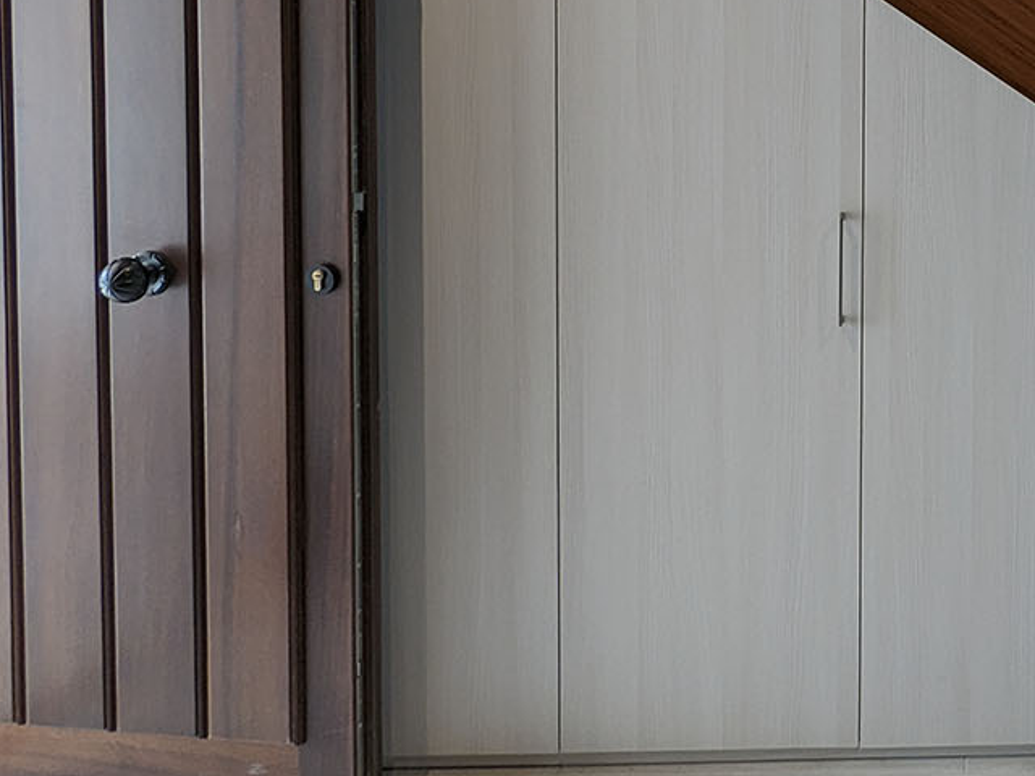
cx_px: 1022
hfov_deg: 41.1
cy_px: 16
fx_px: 1196
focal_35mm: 40
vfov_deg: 33.2
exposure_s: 1/25
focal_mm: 2.35
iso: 21
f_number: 2.2
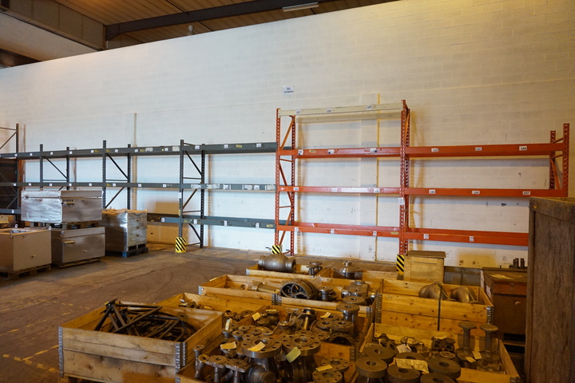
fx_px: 383
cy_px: 192
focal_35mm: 24
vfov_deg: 53.1
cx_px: 288
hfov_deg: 73.7
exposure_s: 1/160
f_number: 3.5
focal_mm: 16
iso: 2000
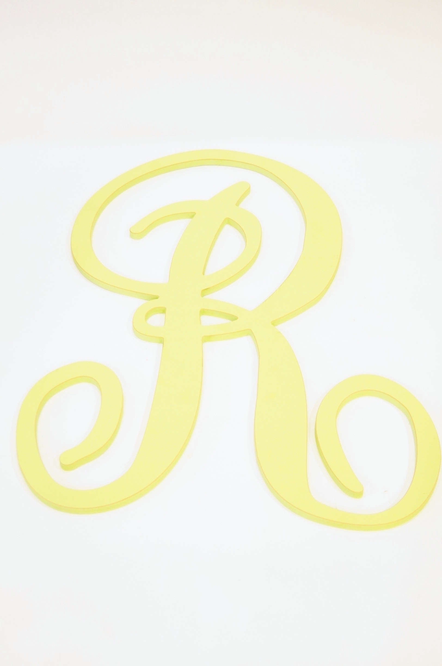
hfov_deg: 29.8
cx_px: 221
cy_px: 333
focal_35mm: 45
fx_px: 832
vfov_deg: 43.7
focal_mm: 30
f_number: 4.5
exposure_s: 1/20
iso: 3200
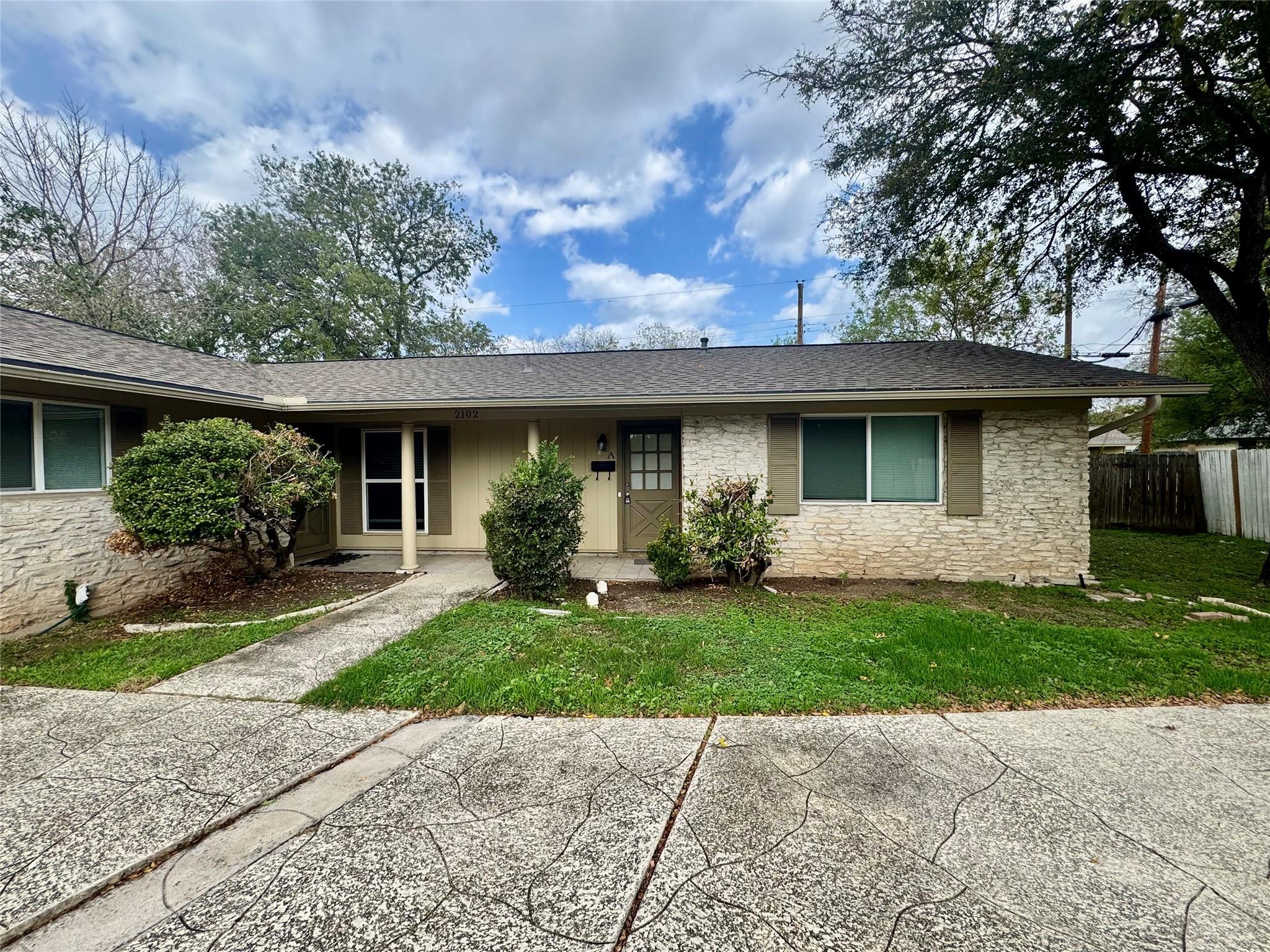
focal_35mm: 14
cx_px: 635
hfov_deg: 102.1
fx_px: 514
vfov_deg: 85.7
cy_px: 476
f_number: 2.2
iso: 40
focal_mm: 2.22
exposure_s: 1/556
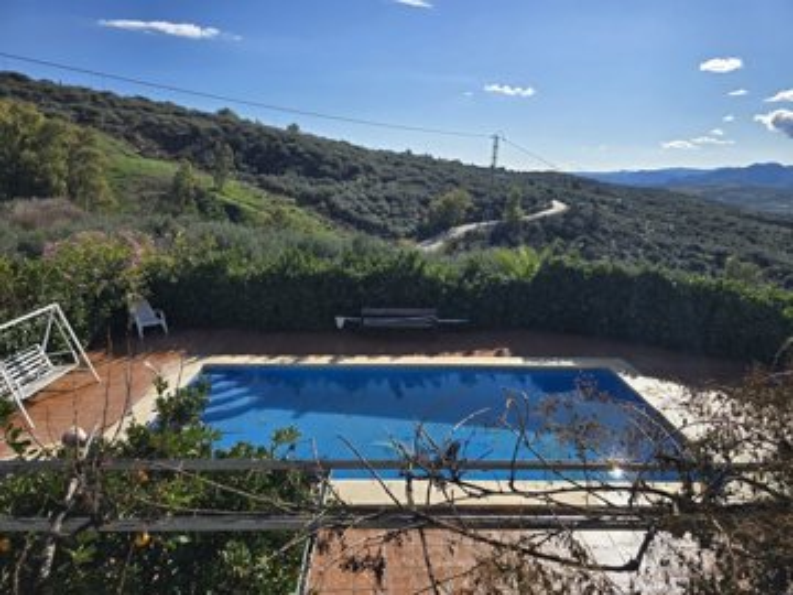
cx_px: 396
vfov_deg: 58.9
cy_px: 298
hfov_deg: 73.9
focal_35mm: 23
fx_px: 527
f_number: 1.7
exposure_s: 1/1135
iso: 12
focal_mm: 6.3
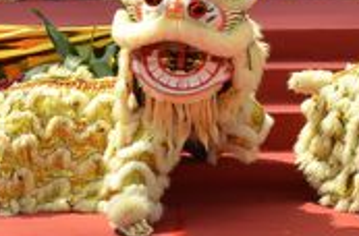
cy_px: -148
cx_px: 394
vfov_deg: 9.0
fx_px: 1451
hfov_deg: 13.8
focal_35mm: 146
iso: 400
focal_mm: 28
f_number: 8
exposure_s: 1/400
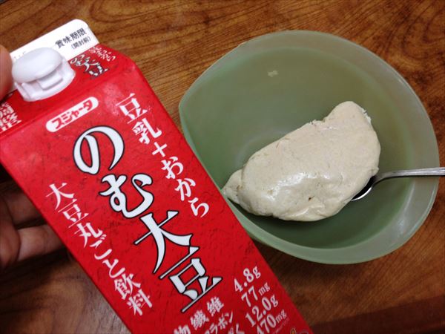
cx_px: 222
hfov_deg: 55.4
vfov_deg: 42.9
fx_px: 424
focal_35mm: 33
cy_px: 167
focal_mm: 4.12
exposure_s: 1/20
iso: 50
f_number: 2.4
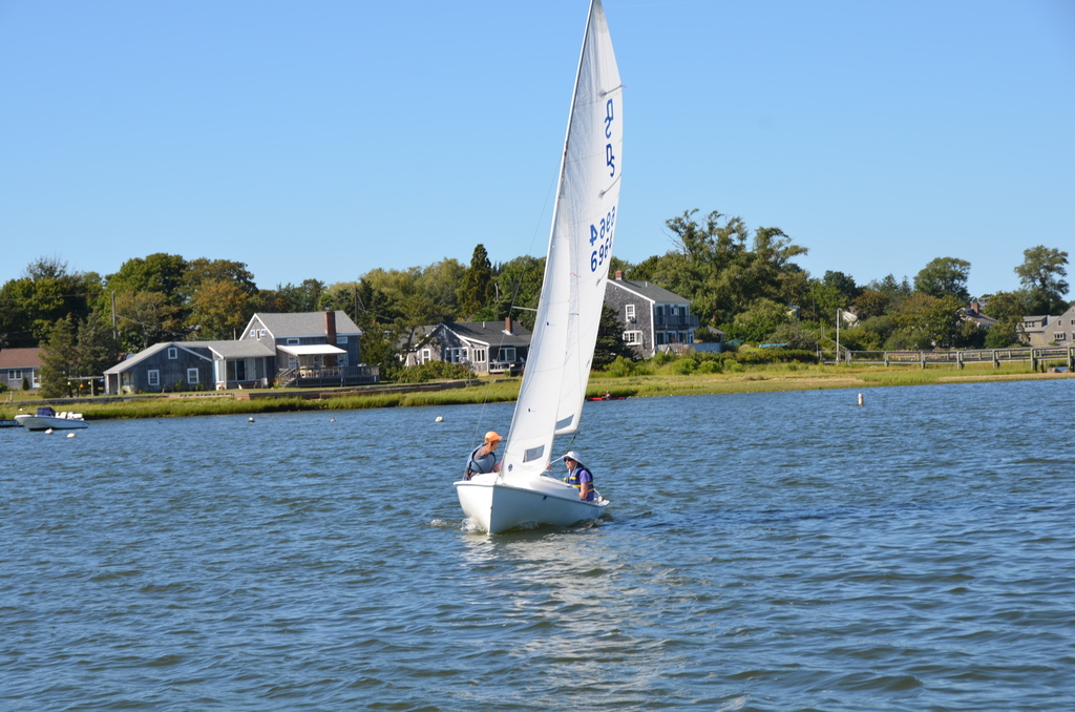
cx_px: 538
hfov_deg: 22.7
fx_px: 2682
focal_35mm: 90
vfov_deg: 15.1
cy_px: 356
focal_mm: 60
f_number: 8
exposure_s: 1/250
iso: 100
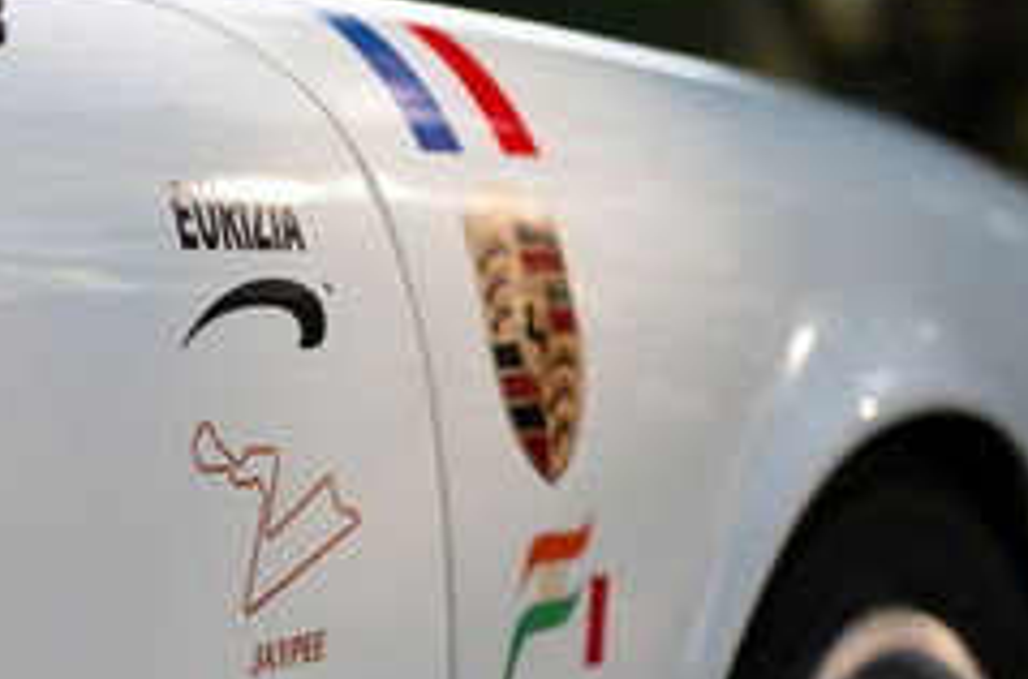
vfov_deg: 8.5
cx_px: -86
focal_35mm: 161
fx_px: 4585
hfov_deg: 12.6
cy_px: 589
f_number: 1.8
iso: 400
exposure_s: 1/1600
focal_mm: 50
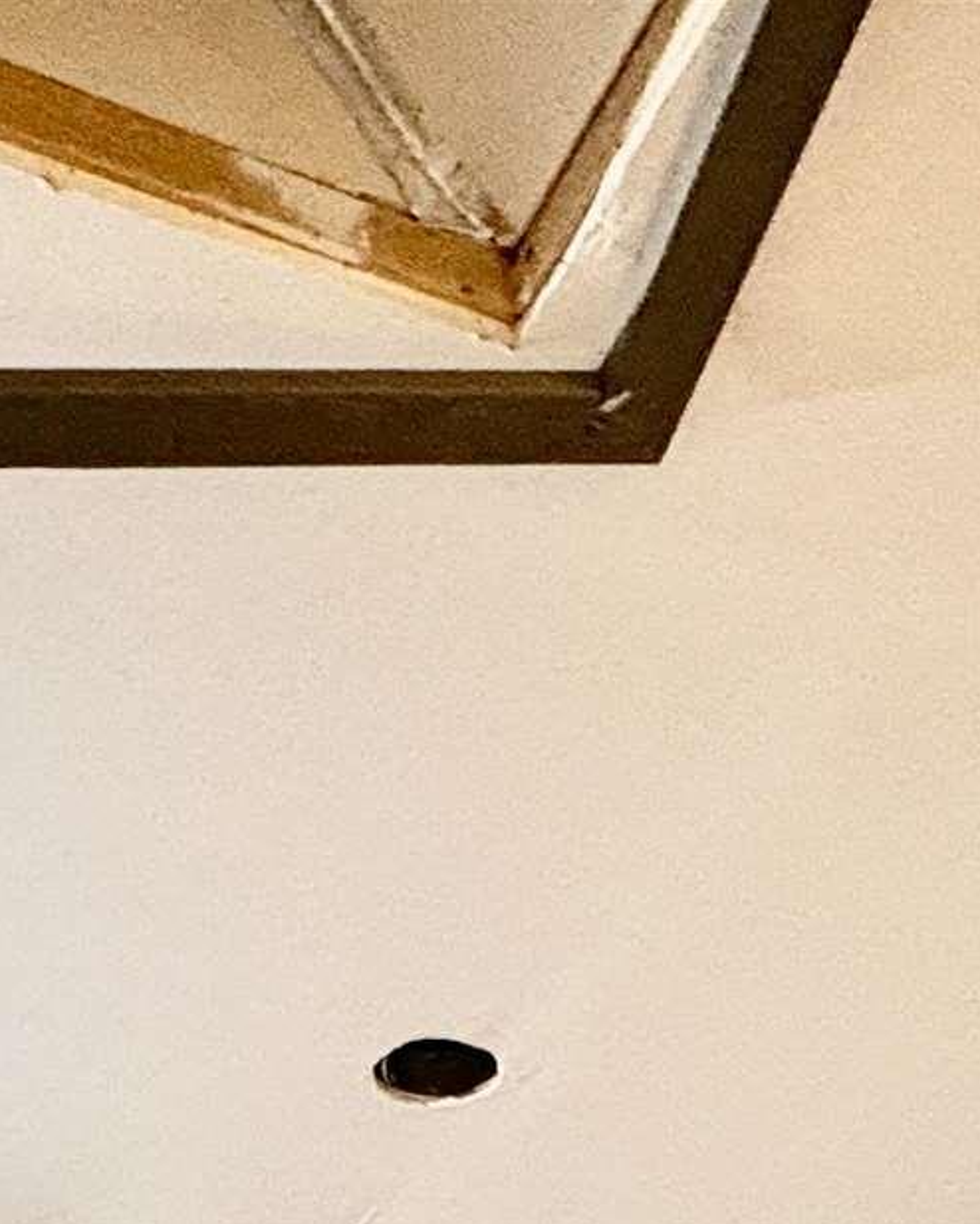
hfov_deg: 22.5
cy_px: 2283
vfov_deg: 19.6
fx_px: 2464
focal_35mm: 68
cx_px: 504
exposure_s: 1/40
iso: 800
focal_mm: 2.22
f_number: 2.2
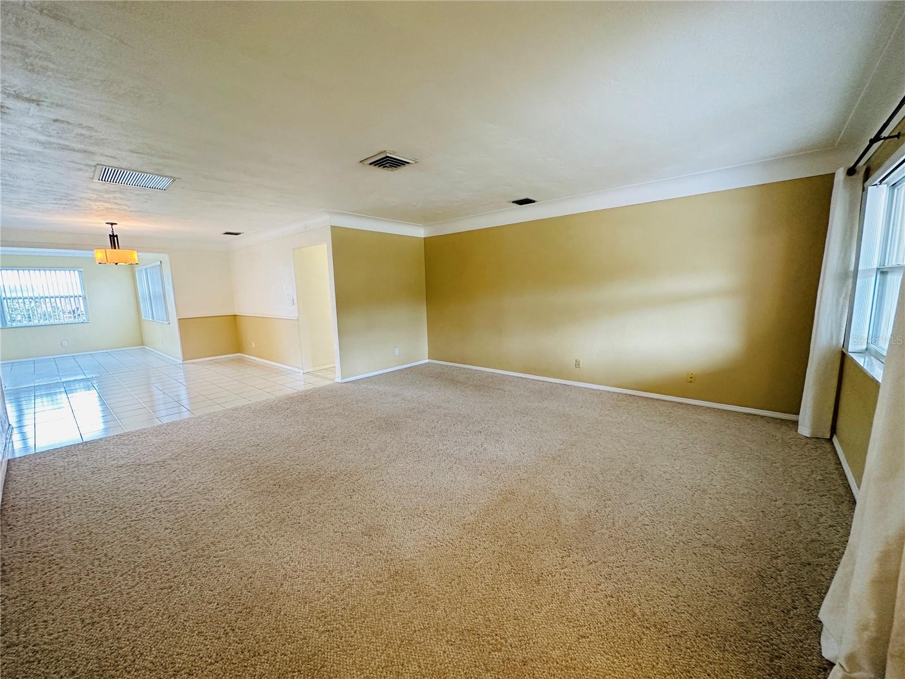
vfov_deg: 85.7
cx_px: 452
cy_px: 340
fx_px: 366
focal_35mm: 14
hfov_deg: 102.1
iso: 250
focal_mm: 2.22
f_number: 2.2
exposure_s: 1/120
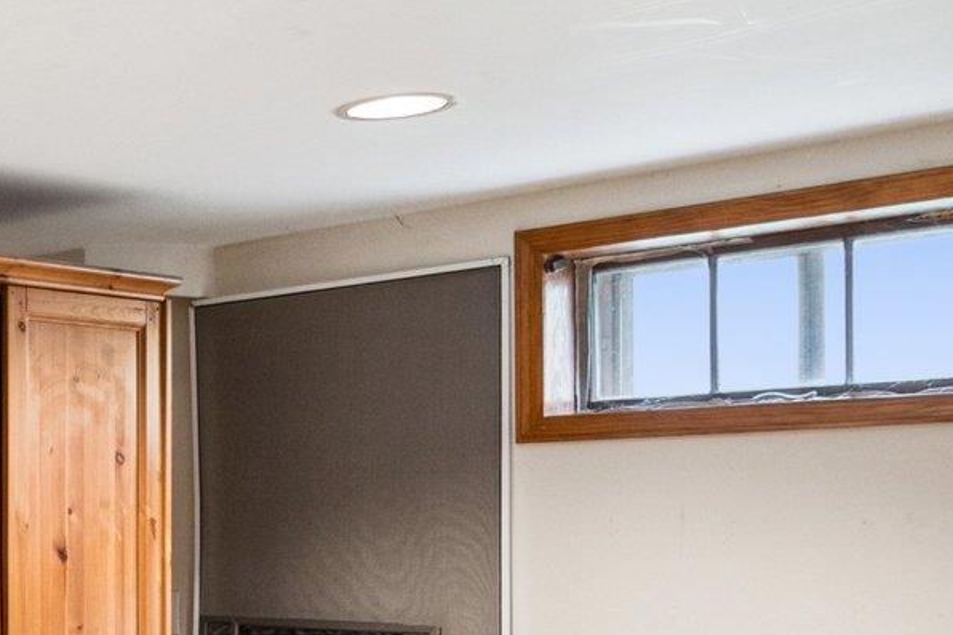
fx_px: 1455
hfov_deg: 26.3
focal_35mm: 55
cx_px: -480
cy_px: 538
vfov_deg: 24.1
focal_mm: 8
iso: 640
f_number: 4
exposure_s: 1/13
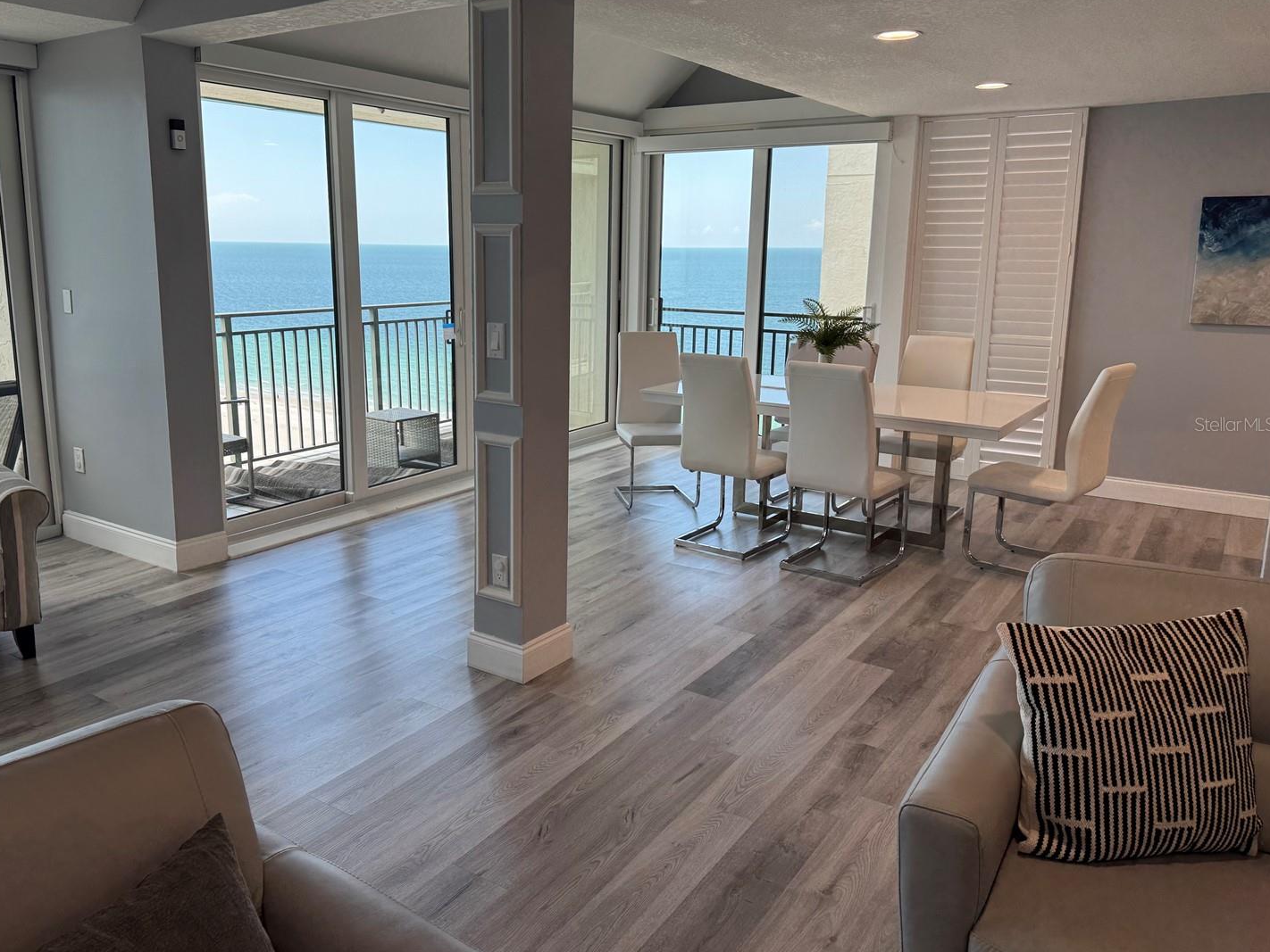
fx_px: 991
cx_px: 564
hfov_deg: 65.1
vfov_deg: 51.3
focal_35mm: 27
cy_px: 424
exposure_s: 1/269
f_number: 1.78
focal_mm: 6.76
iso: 80
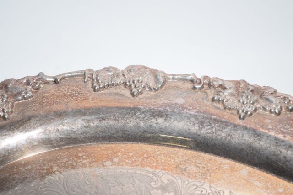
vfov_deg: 16.6
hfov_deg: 24.6
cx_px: 146
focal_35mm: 82
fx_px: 672
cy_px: 98
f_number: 5.6
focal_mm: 55
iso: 800
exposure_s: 1/125
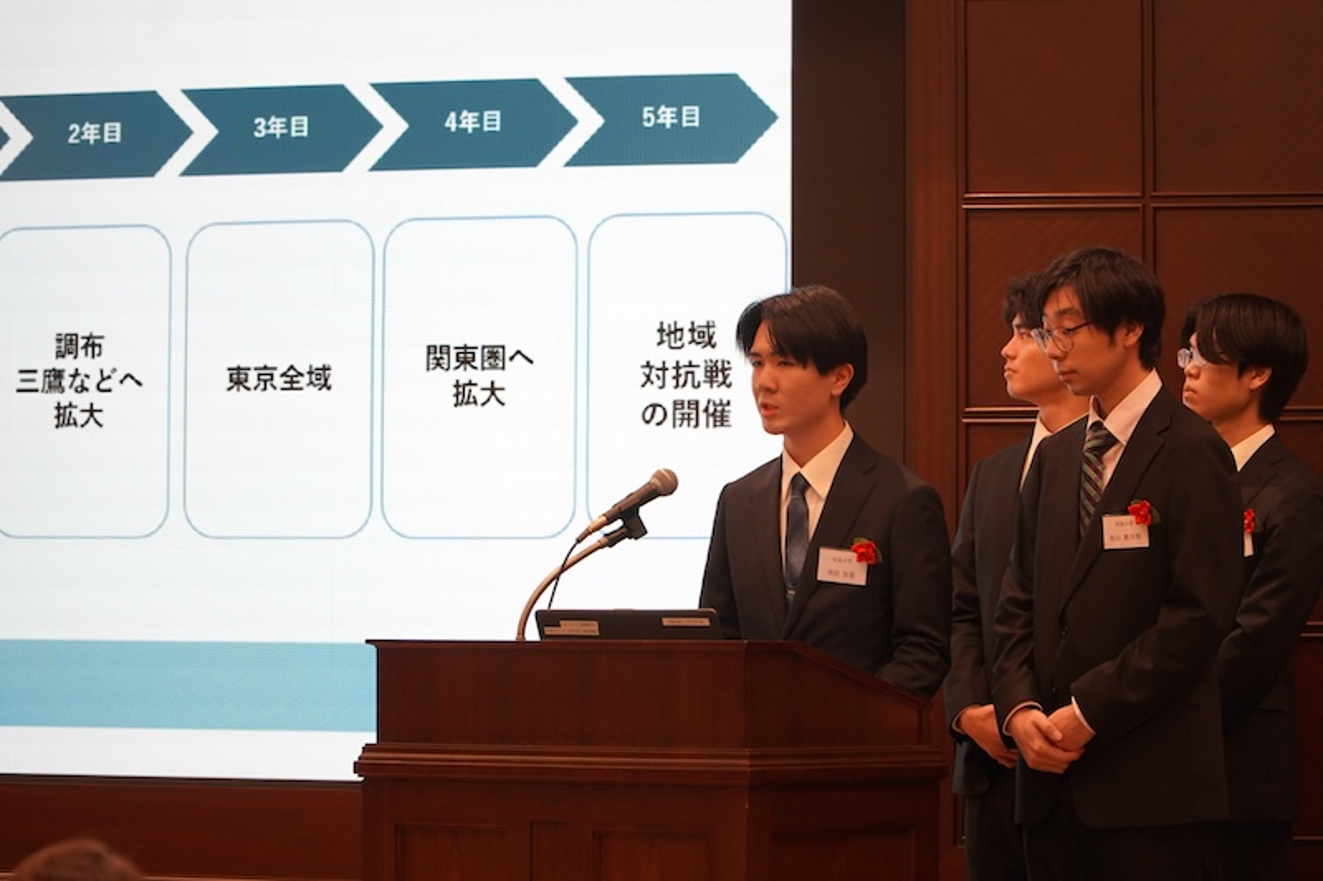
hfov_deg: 13.1
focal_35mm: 157
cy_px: 440
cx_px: 662
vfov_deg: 8.7
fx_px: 5768
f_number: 4
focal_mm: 105
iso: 800
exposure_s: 1/160
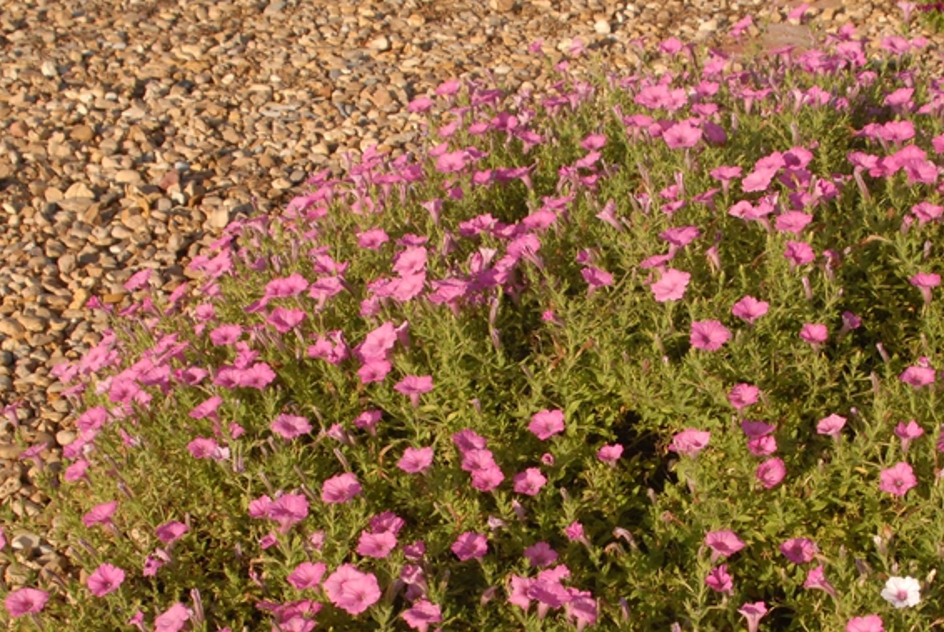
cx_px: 614
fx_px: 1995
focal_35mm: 76
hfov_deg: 26.5
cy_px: 513
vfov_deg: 17.8
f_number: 9
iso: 400
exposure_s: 1/320
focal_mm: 28
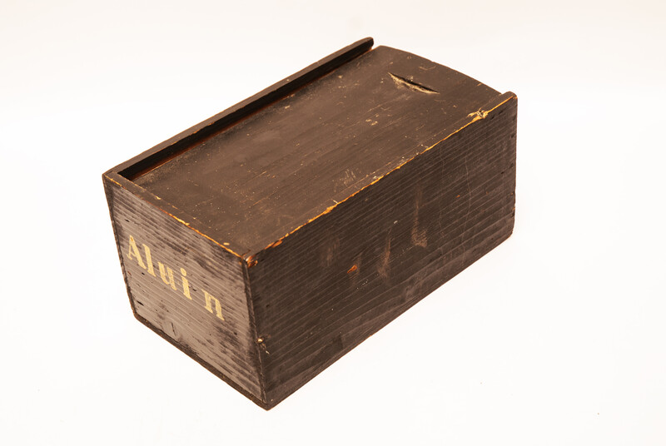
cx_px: 333
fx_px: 1334
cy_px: 223
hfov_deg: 28.0
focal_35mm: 72
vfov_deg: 19.0
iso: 100
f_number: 4.5
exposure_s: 1/8
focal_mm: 48
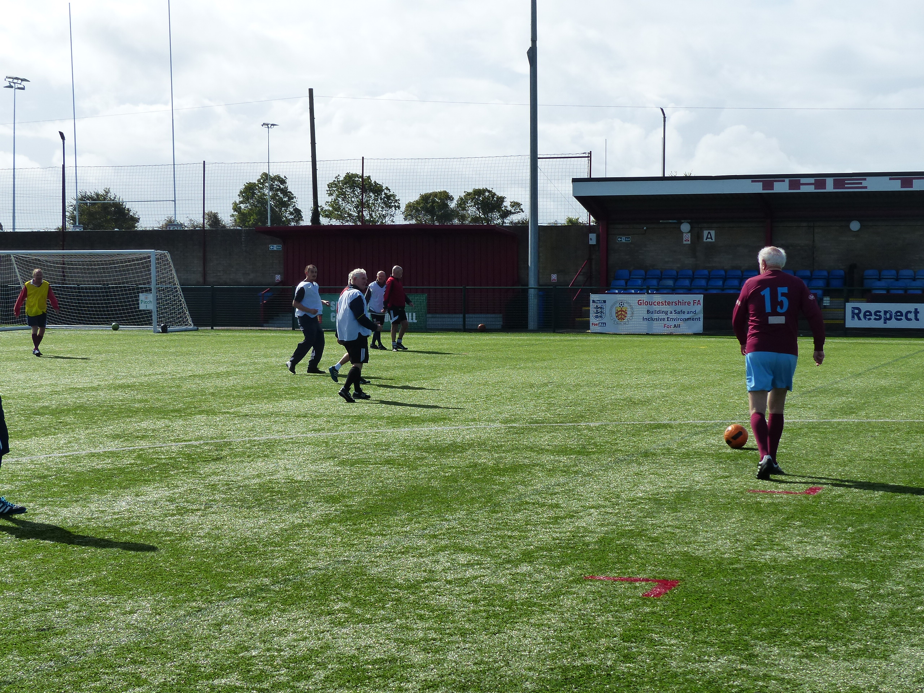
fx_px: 1788
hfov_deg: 29.0
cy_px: 346
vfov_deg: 21.9
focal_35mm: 67
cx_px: 462
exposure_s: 1/1600
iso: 160
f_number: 4
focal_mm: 11.4
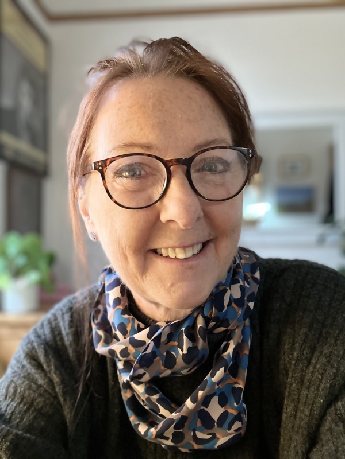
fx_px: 399
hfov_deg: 46.8
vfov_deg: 60.0
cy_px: 230
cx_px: 172
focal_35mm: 30
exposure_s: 1/25
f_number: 1.9
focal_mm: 2.69
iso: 320
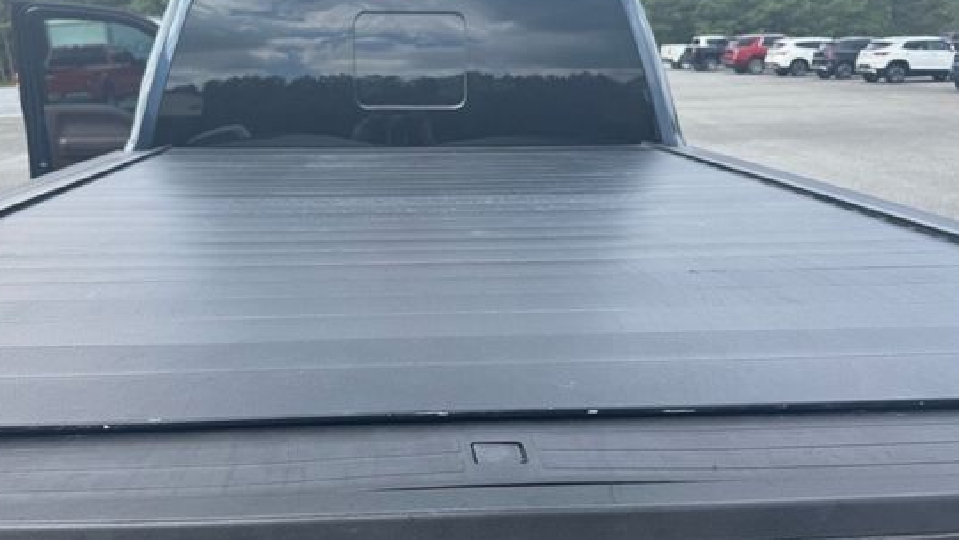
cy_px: 258
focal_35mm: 31
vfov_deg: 37.8
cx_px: 428
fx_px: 788
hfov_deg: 62.5
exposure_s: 1/1456
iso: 80
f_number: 1.78
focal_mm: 6.76
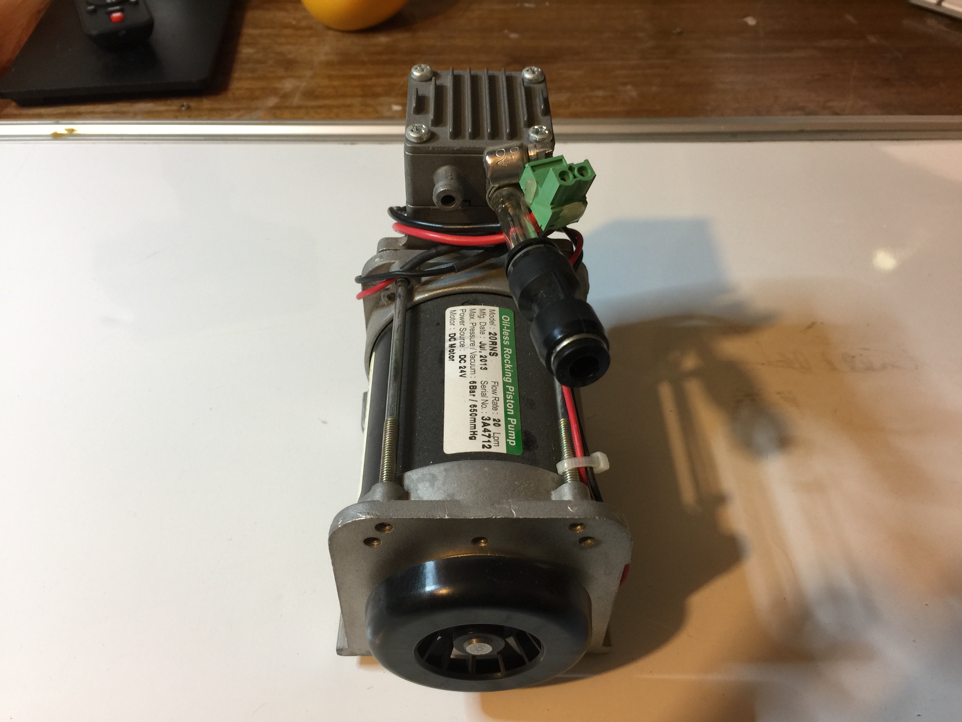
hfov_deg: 61.7
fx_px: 806
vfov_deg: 48.2
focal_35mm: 29
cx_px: 481
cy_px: 361
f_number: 2.2
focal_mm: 4.15
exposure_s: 1/17
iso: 50
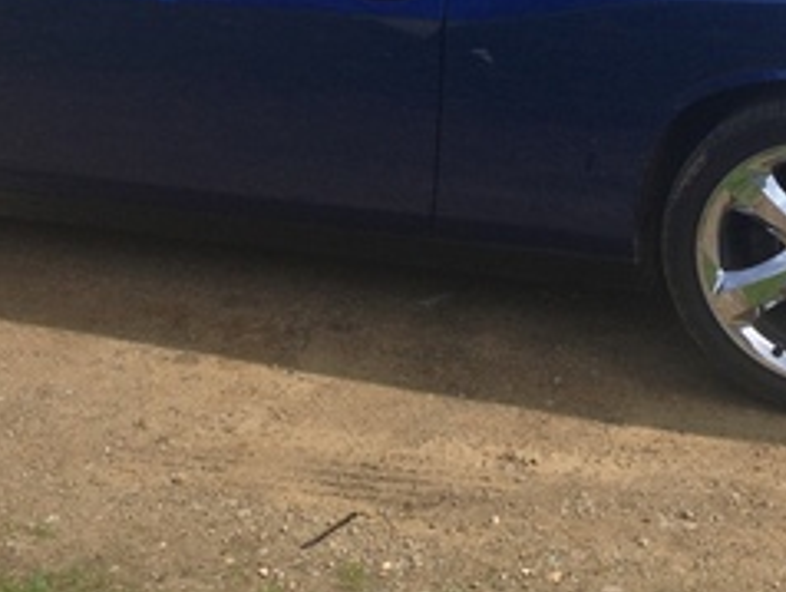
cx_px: 443
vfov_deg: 15.5
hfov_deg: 20.8
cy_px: 26
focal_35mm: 94
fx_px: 2137
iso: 50
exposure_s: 1/890
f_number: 2.4
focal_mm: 4.28
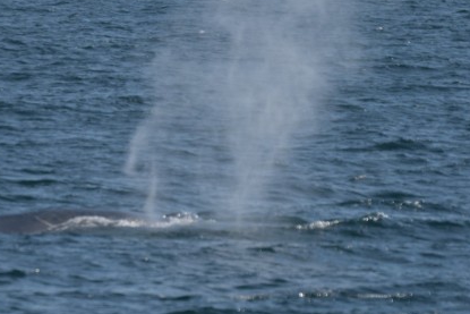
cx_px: 162
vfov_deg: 2.3
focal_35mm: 605
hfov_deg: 3.4
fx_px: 7905
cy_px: 167
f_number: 5.3
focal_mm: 155
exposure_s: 1/4000
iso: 200
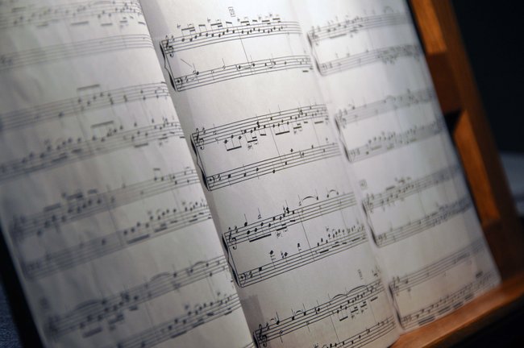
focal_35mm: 174
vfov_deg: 7.9
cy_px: 174
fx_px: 2530
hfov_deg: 11.8
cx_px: 262
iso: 500
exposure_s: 1/60
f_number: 5.6
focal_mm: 116
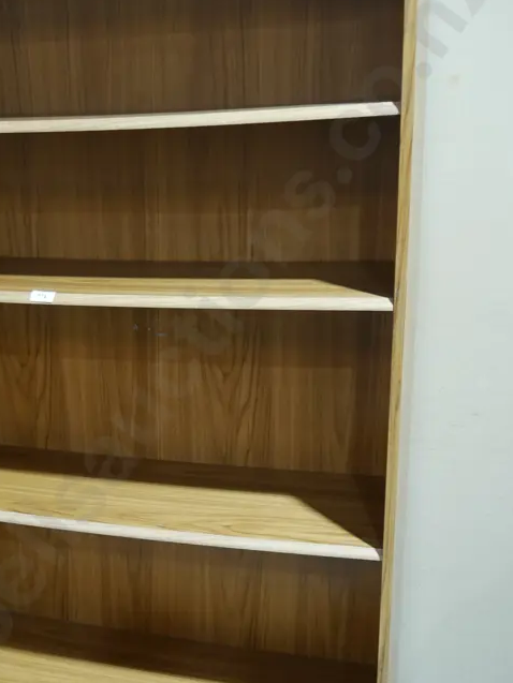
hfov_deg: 31.8
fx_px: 889
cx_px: 148
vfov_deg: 41.9
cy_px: 409
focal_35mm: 45
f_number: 3.5
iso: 800
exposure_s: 1/60
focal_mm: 14
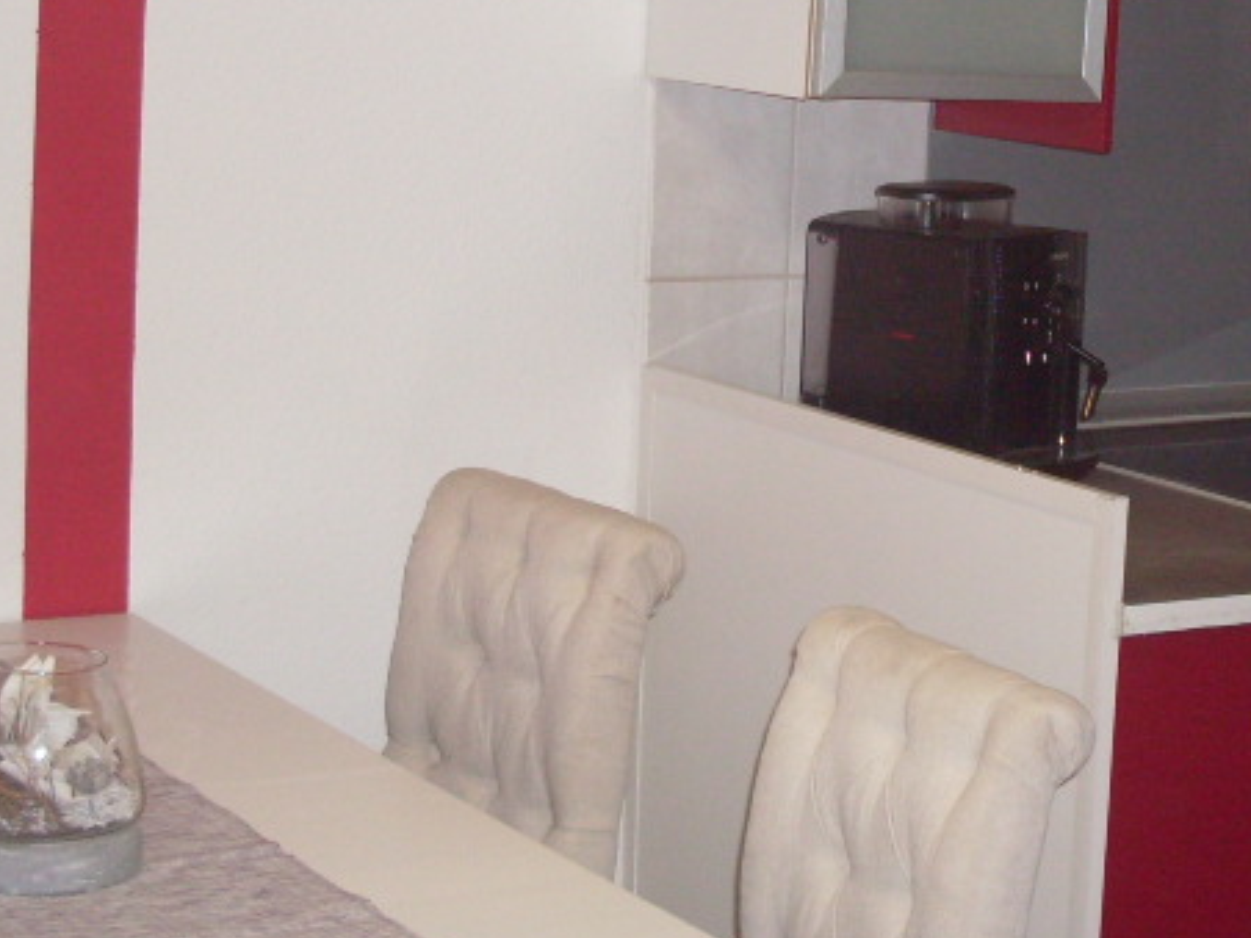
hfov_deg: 22.4
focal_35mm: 86
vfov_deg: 17.1
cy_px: 224
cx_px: 1032
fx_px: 3108
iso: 120
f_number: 2.8
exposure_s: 1/45
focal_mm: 6.3
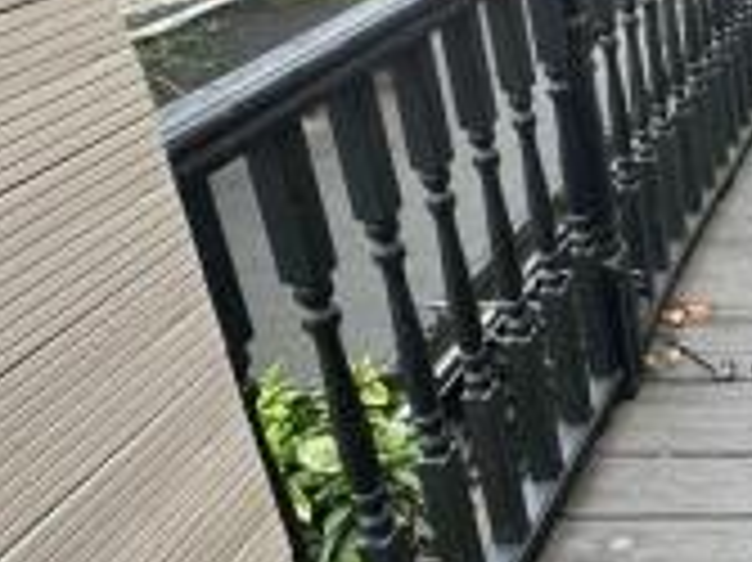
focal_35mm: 49
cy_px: 52
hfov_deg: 29.8
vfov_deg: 28.5
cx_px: 1015
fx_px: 1064
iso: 100
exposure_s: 1/99
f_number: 2.2
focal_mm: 2.22
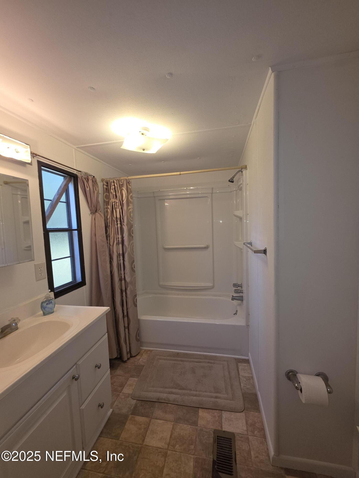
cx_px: 180
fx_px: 180
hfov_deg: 89.9
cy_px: 239
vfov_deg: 106.2
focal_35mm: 13
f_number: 1.9
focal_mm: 2.2
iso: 32
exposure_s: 1/60
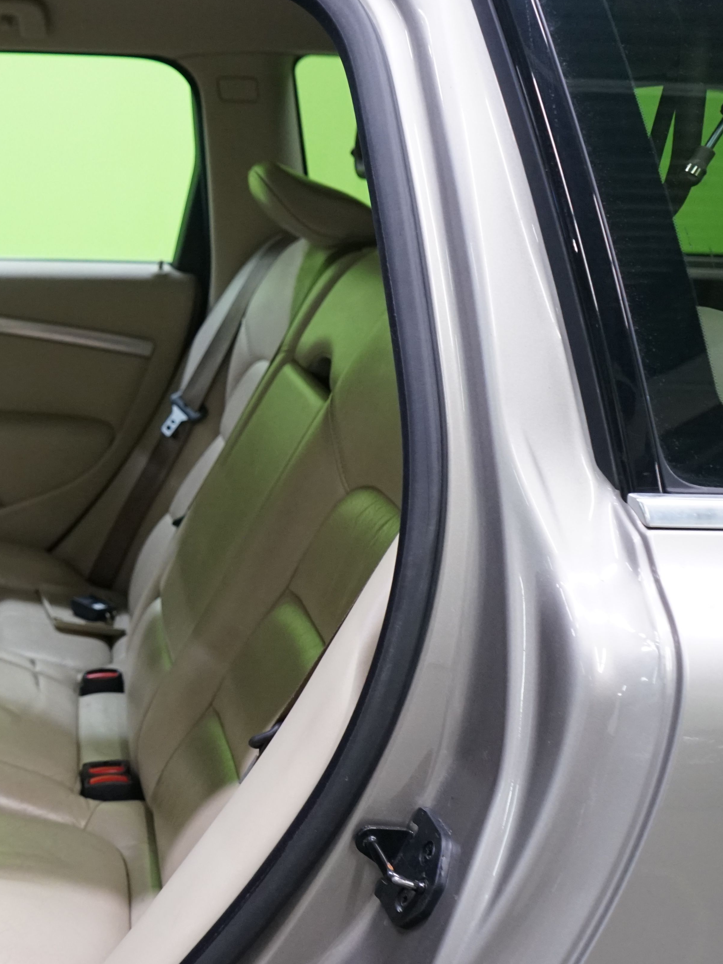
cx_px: -34
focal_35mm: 50
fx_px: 1393
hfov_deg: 27.1
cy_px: 554
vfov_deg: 38.1
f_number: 5
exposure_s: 1/60
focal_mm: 28
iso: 2500
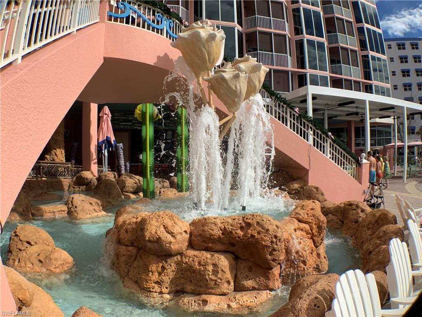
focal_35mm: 29
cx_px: 211
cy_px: 158
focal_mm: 3
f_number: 1.8
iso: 20
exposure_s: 1/3788
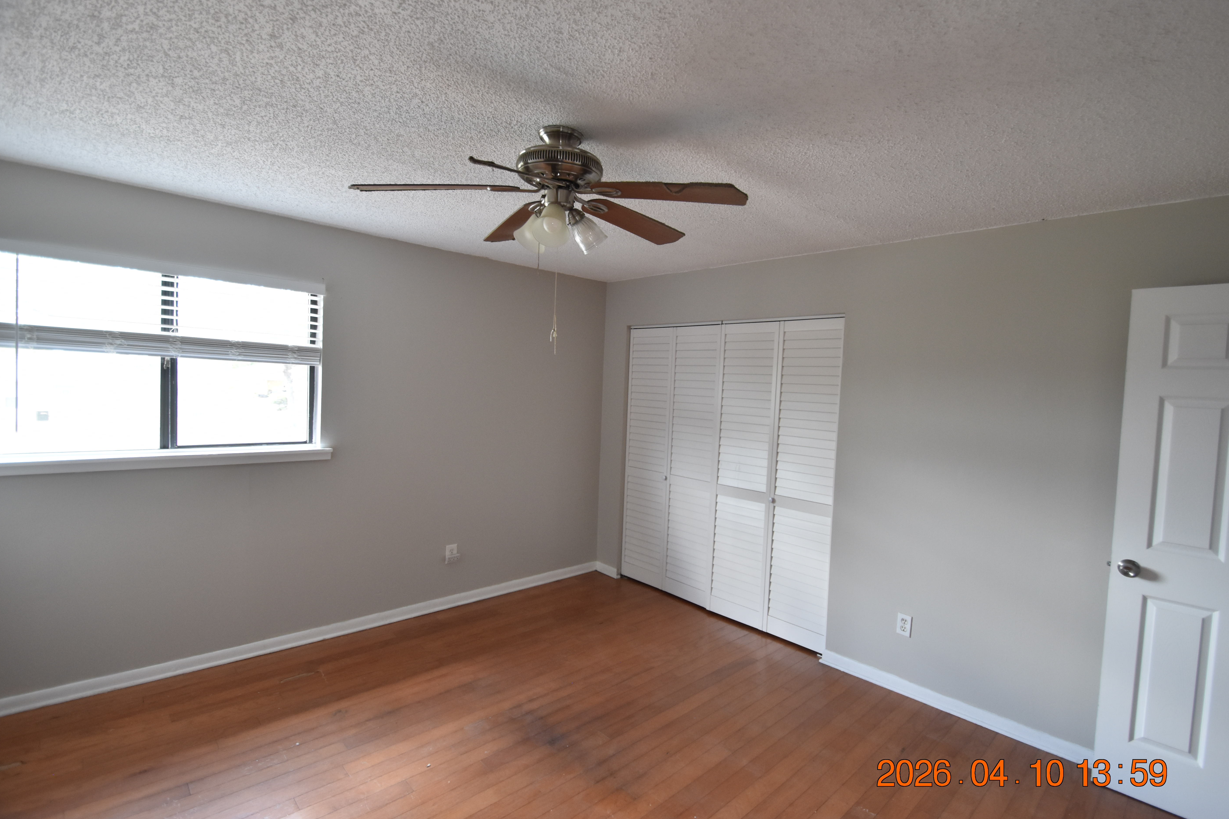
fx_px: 546
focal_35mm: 16
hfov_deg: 96.7
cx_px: 636
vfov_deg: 73.7
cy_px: 402
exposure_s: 1/125
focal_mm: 10
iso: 800
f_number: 3.5
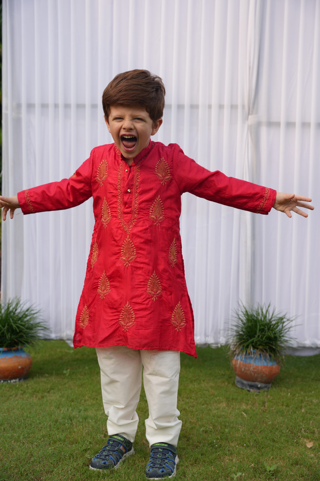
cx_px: 160
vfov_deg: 43.6
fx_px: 600
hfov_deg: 29.9
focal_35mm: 45
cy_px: 240
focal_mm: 45
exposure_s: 1/400
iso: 100
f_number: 4.5
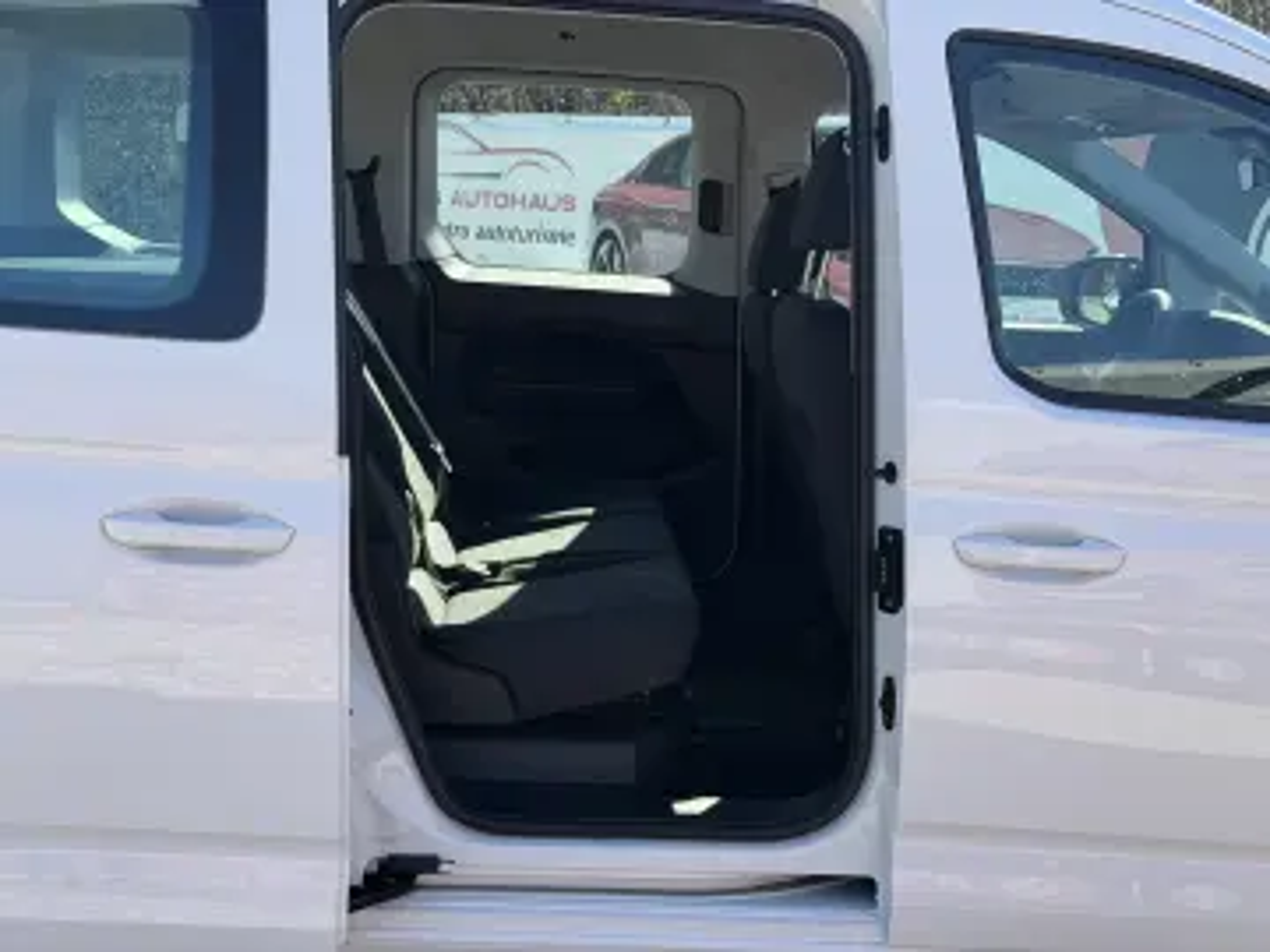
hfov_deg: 39.7
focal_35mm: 48
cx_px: 635
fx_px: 1761
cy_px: 476
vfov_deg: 30.3
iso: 64
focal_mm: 6.76
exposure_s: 1/1575
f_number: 1.78
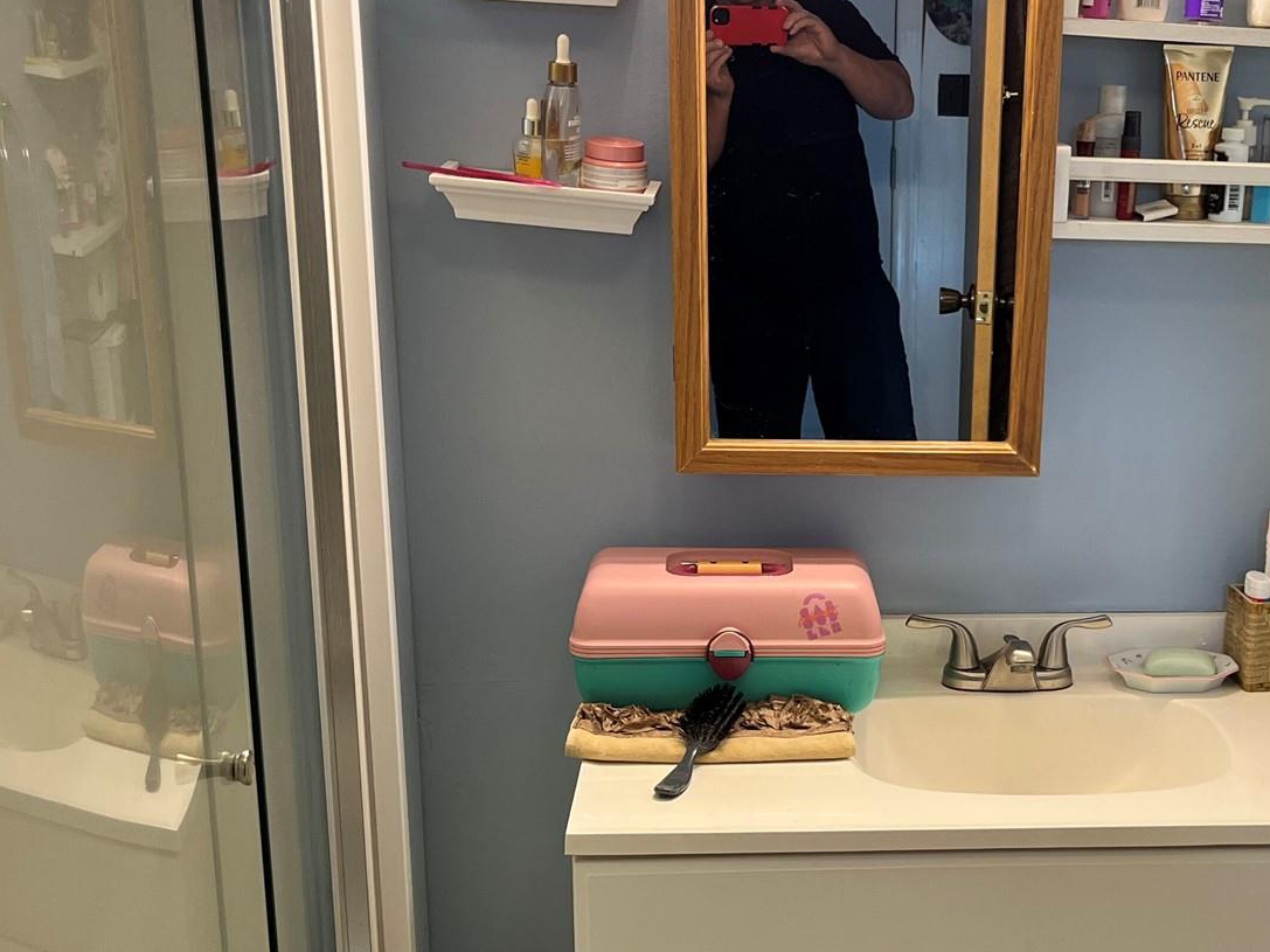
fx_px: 1798
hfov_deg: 38.0
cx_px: 946
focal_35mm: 49
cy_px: 589
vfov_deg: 29.6
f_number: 1.6
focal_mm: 5.1
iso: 125
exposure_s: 1/120
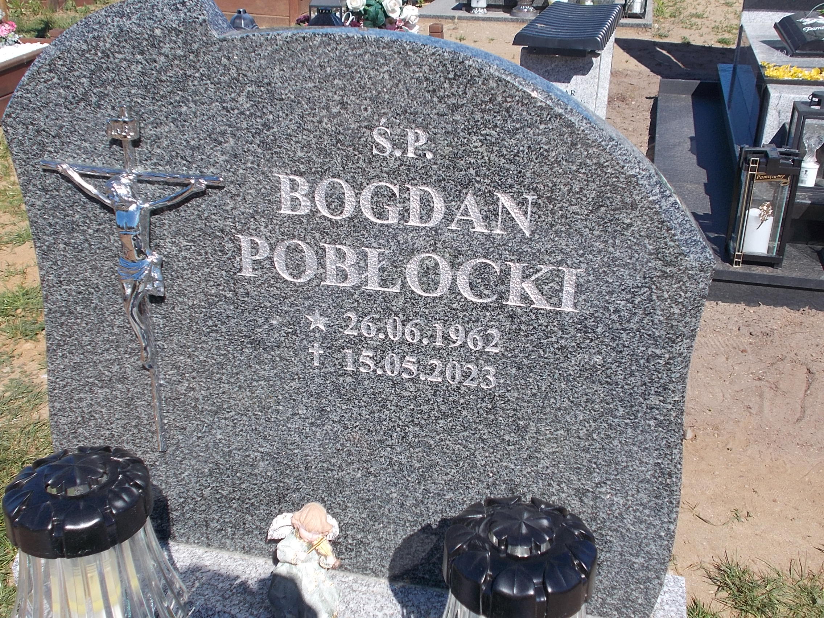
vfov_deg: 36.8
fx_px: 928
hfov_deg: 47.9
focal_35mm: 39
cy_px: 309
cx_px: 412
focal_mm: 6.9
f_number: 9.8
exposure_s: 1/100
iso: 80
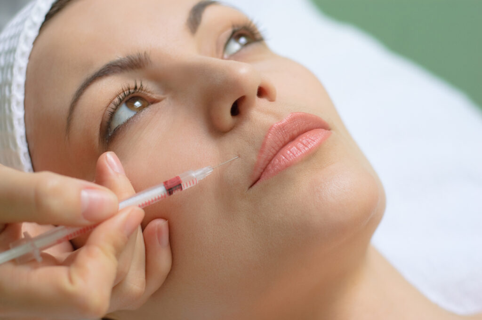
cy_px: 160
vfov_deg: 18.2
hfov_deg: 27.0
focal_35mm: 75
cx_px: 241
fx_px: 1003
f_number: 2.5
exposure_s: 1/100
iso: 200
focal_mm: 50
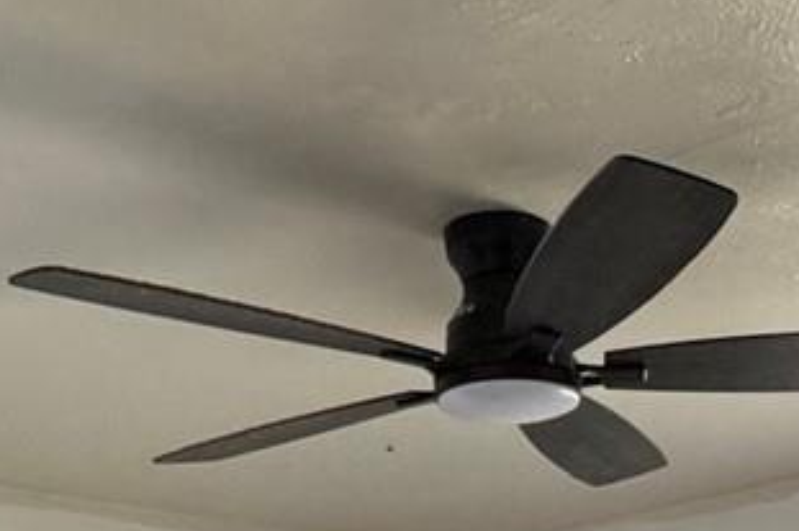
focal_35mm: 75
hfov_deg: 25.9
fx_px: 1664
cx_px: 758
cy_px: 862
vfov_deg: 16.2
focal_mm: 2.22
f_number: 2.2
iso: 320
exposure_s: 1/96
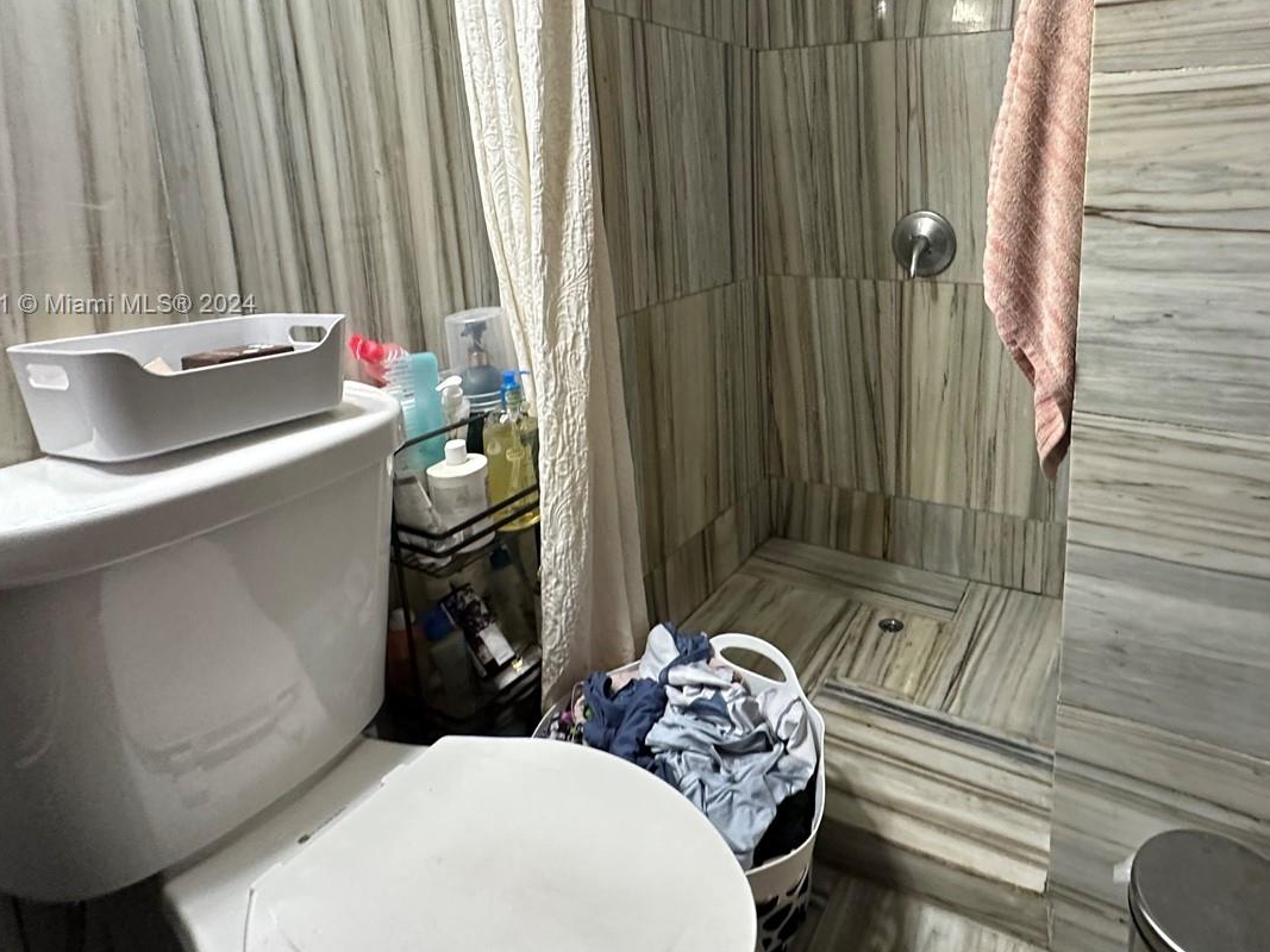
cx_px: 827
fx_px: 770
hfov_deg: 76.9
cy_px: 306
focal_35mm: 21
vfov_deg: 61.7
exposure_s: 1/60
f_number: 2.2
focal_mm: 2.22
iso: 320
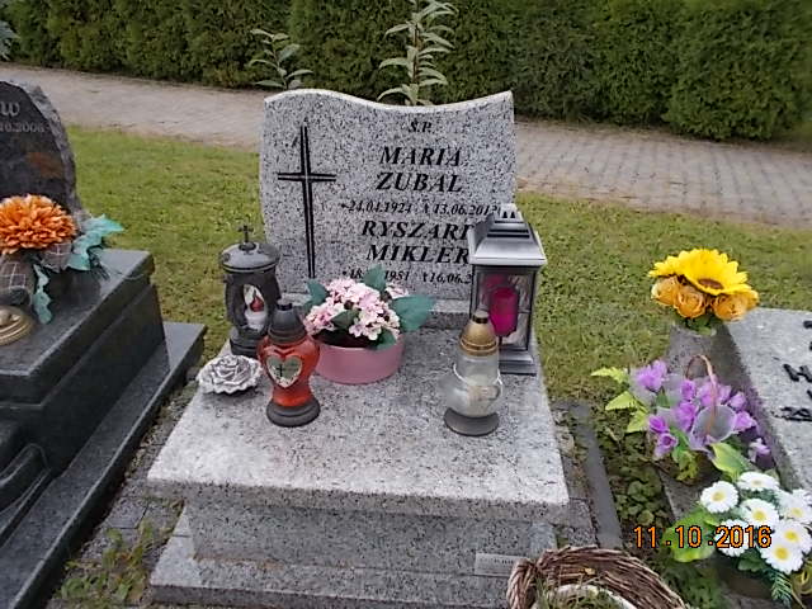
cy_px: 304
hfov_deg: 60.0
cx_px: 406
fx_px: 704
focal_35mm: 30
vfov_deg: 46.8
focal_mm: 5.3
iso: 80
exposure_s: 1/160
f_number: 3.4
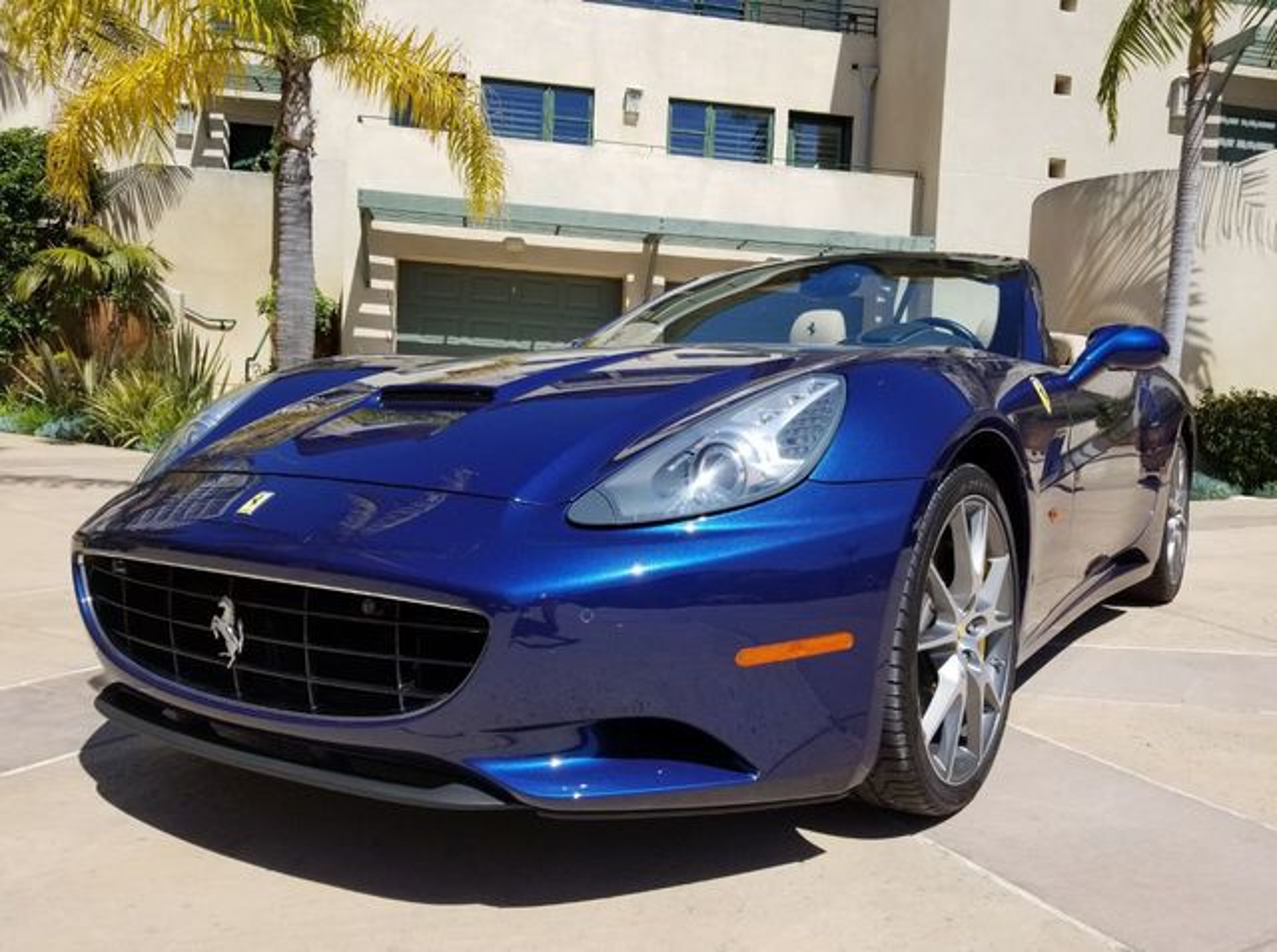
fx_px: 957
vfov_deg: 52.9
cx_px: 638
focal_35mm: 26
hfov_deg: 67.4
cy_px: 476
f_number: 1.7
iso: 50
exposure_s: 1/2576
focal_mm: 4.3
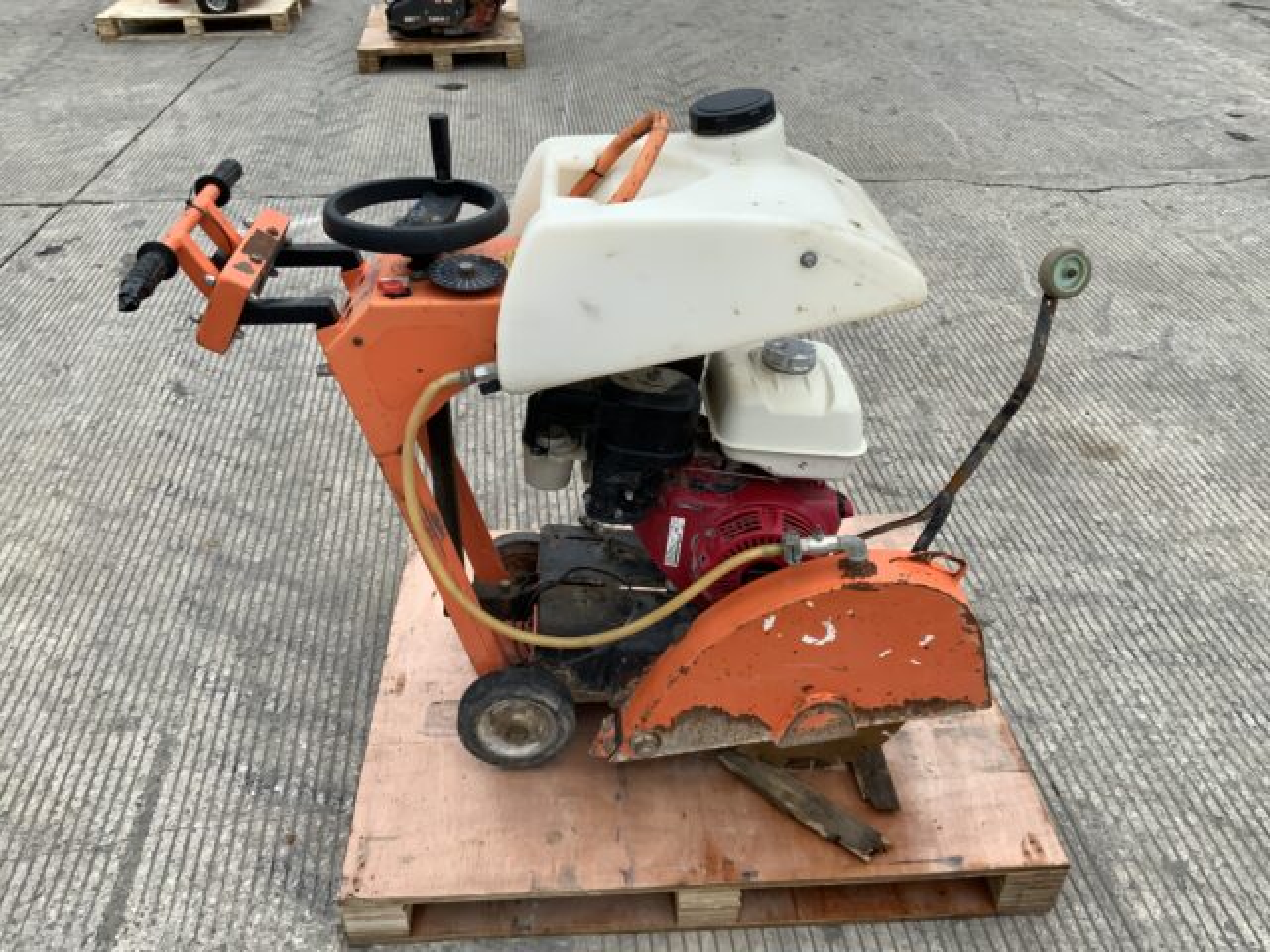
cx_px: 635
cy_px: 476
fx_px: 1064
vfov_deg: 48.2
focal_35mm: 29
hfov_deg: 61.7
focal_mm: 3
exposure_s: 1/126
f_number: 1.8
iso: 16
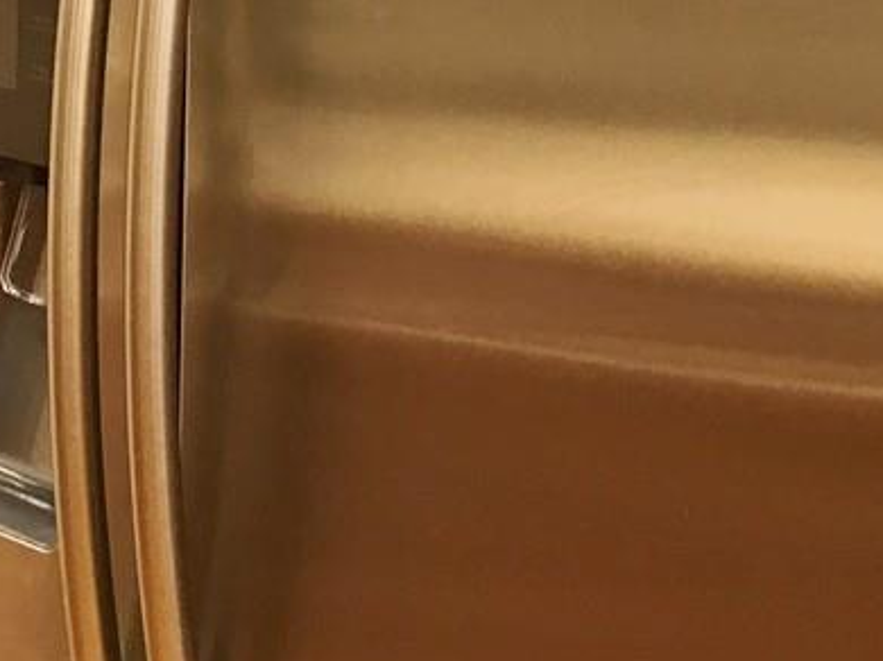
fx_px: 3034
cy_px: -238
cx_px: -217
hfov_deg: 15.8
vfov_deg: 12.0
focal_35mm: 119
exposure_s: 1/30
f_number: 2.2
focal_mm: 4.15
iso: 64
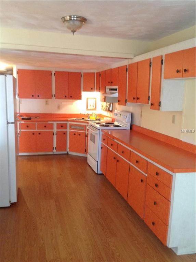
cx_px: 98
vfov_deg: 52.7
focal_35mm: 35
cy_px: 131
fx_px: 265
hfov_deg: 40.6
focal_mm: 4.28
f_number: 2.4
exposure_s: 1/15
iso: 200
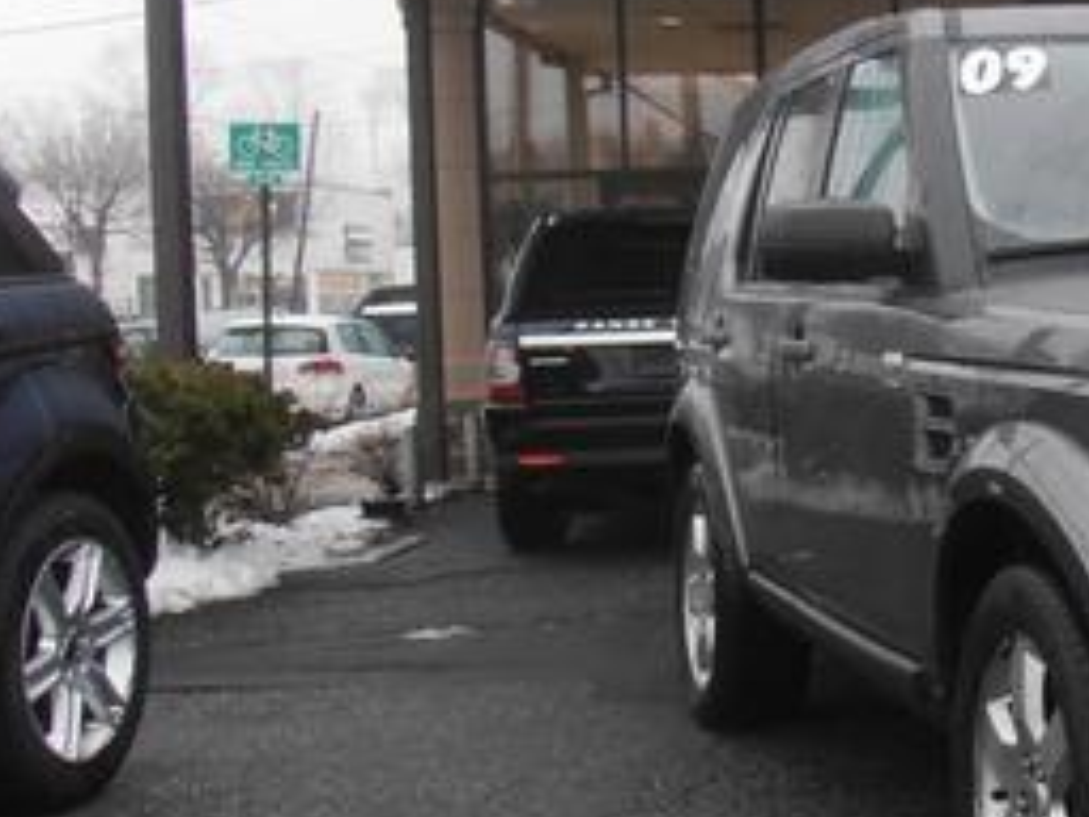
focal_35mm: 75
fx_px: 2359
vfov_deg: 19.6
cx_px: 1336
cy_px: 272
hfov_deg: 23.5
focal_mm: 5.25
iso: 80
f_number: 3.5
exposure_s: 1/30
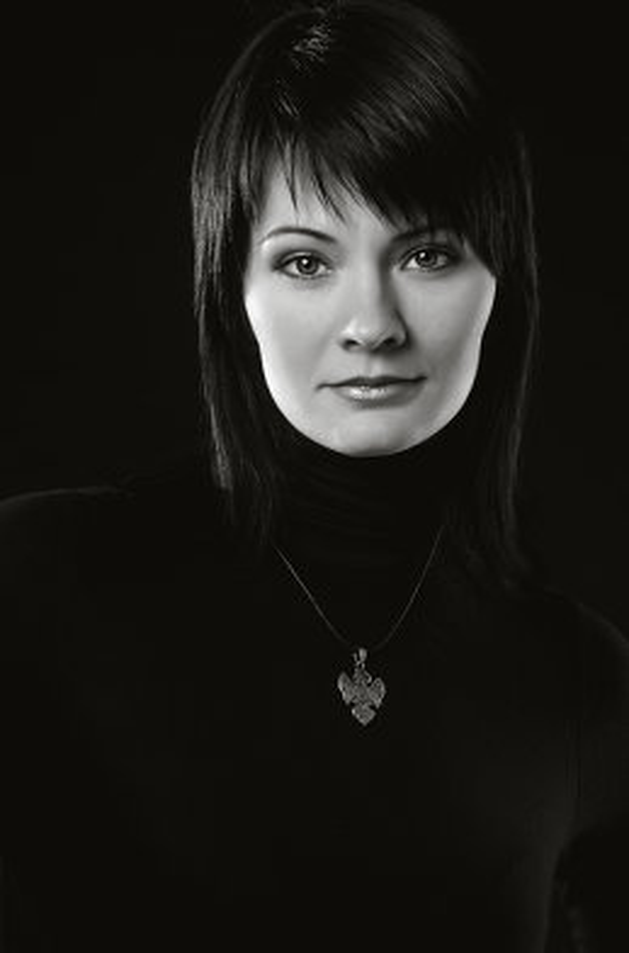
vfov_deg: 13.1
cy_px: 476
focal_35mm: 158
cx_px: 314
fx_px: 4153
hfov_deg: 8.7
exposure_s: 1/200
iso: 100
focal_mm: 105
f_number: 13
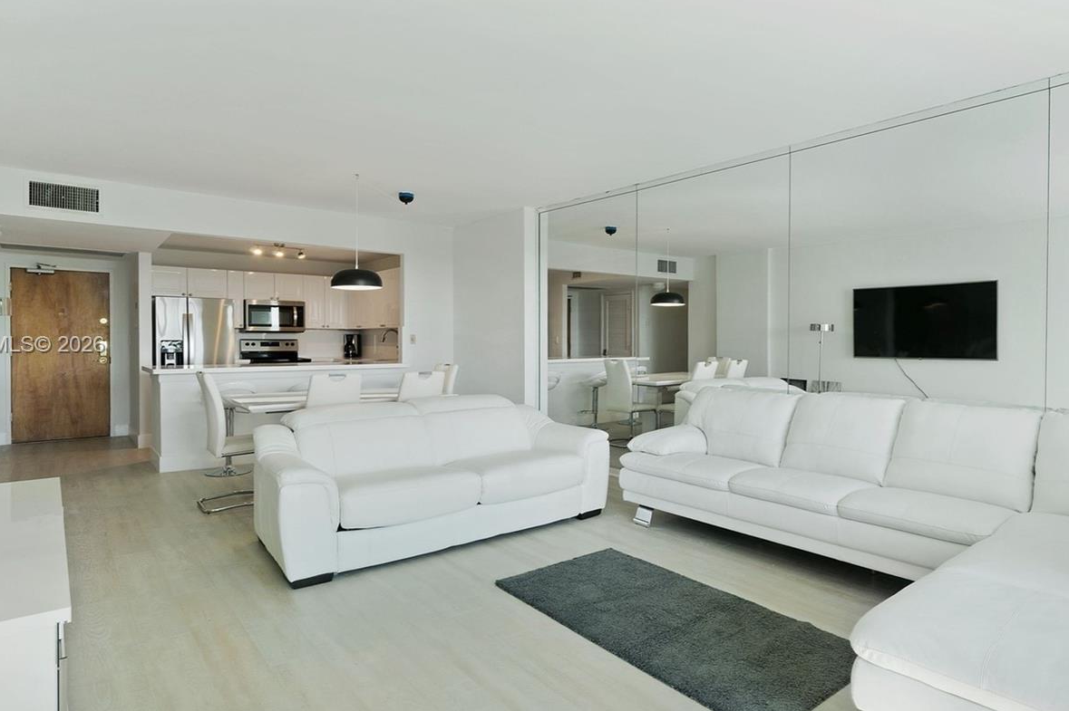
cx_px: 548
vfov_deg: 64.5
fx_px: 564
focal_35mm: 19
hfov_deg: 86.9
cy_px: 346
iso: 100
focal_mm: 14
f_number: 8
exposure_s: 1/5
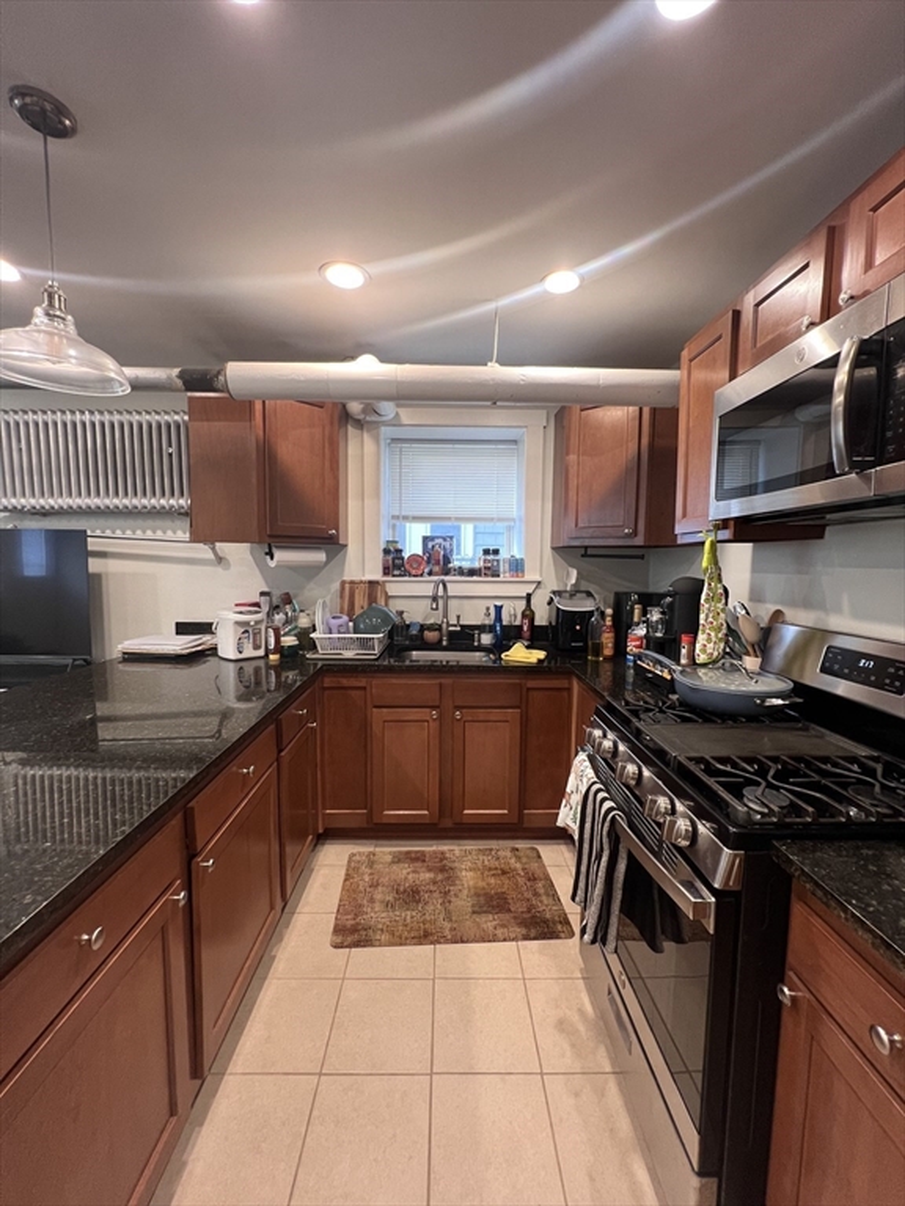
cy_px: 603
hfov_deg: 89.9
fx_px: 453
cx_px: 452
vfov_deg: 106.2
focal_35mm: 13
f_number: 1.8
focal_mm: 1.57
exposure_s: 1/60
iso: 160
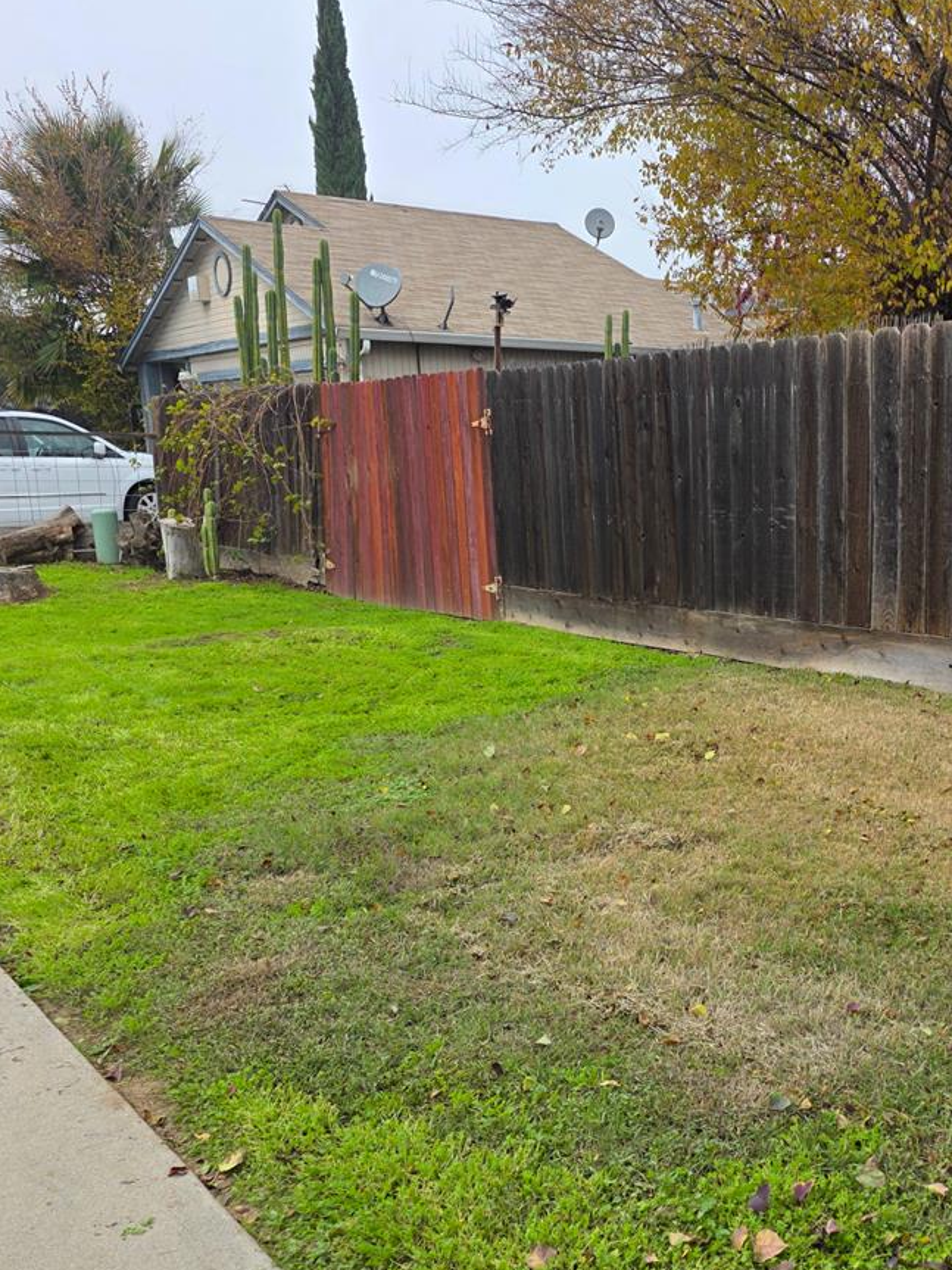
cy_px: 783
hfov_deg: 34.6
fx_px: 1467
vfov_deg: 46.4
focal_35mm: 40
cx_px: 792
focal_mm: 6.3
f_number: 1.7
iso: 32
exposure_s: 1/359
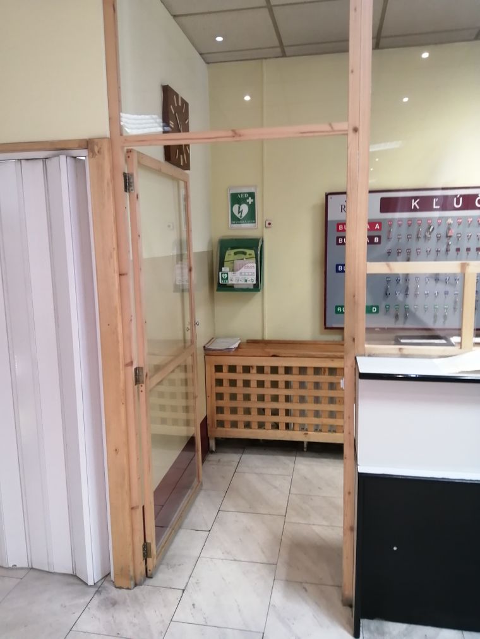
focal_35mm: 26
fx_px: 481
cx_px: 240
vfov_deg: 67.3
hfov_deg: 53.1
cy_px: 320
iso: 200
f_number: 1.8
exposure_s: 1/33.3
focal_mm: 3.6
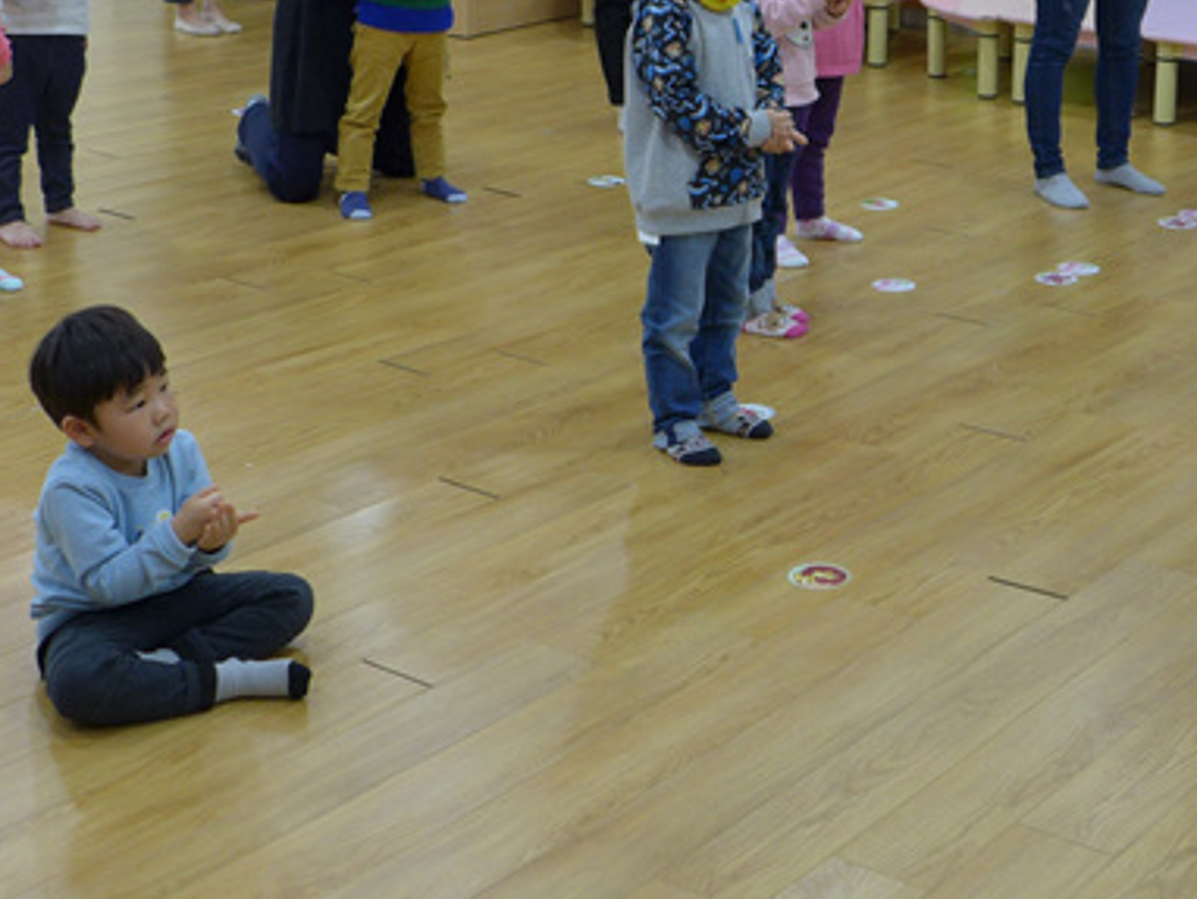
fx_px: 2318
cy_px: 6
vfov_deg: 21.2
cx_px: 818
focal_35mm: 67
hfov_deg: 28.7
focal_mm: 6.3
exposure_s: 1/60
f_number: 1.6
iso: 100
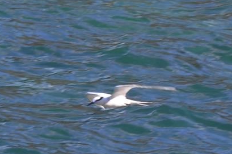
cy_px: 94
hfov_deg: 7.6
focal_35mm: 270
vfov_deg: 5.1
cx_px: 77
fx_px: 1736
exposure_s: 1/250
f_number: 8
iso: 320
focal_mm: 105
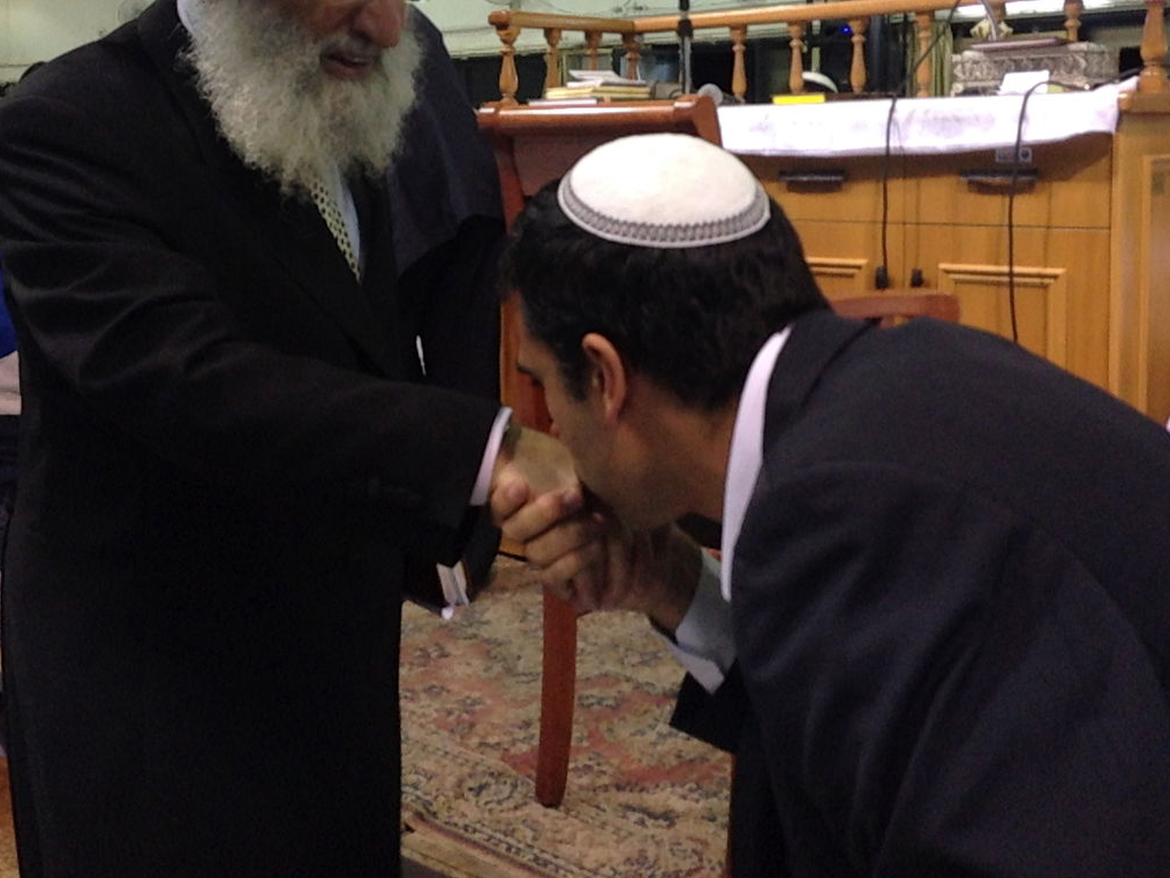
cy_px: 282
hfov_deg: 21.5
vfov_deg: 16.2
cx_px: 561
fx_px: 3077
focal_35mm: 91
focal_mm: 4.12
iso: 320
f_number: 2.4
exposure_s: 1/120
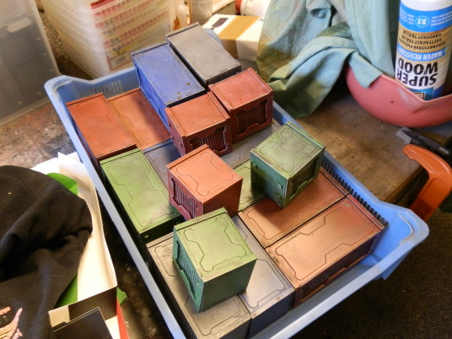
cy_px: 170
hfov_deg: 63.4
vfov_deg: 49.7
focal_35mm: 28
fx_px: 366
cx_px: 226
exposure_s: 1/8
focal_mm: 5
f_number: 3.1
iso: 200
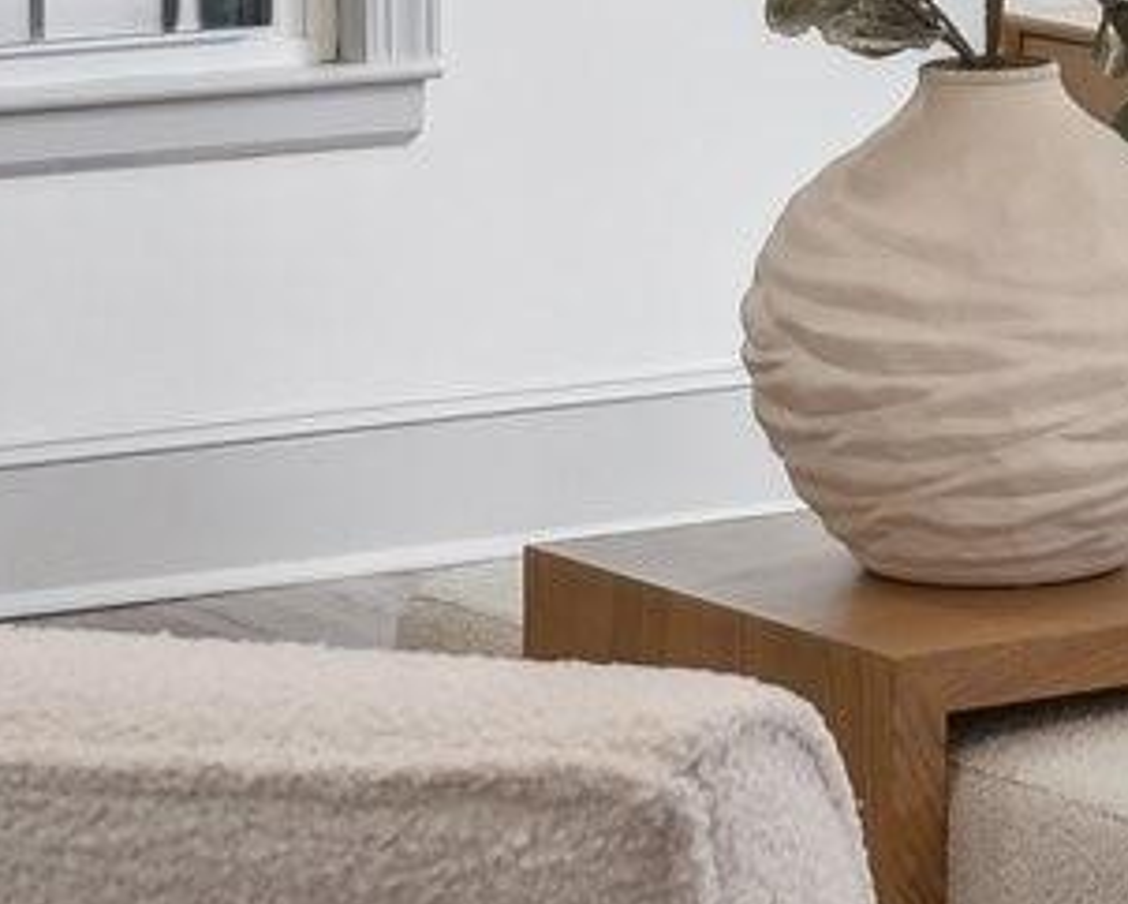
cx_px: 1330
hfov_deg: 9.7
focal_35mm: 197
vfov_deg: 7.6
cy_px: -749
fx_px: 6581
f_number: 7.1
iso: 160
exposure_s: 1/60
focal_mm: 31
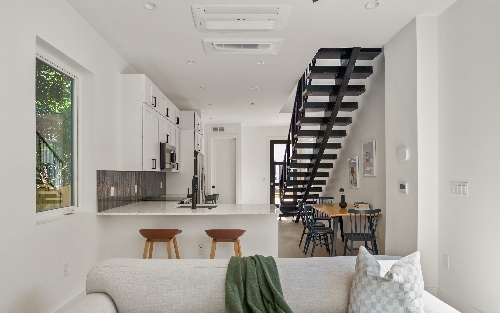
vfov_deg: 59.4
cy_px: 180
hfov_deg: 85.0
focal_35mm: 20
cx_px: 242
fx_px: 273
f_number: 8
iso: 100
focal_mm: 18
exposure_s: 1/13
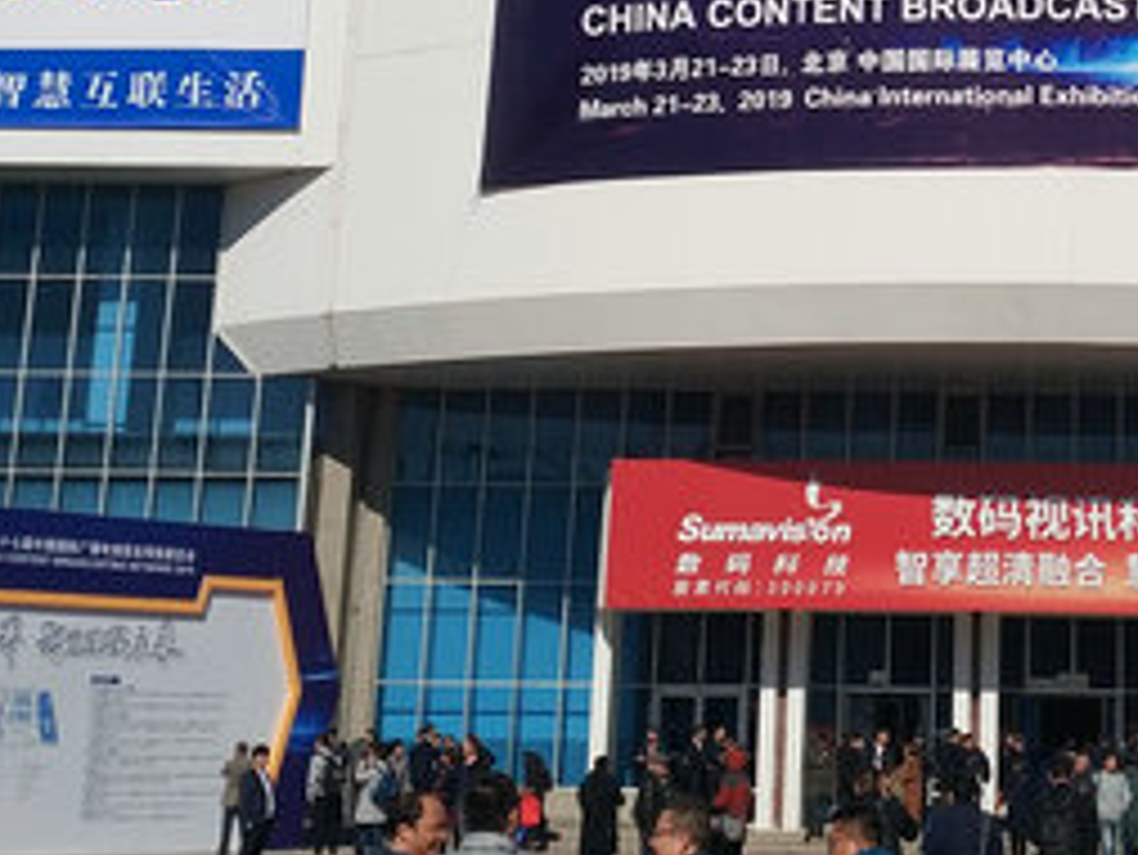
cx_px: 1003
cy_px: -4
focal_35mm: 101
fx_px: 3322
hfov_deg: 19.1
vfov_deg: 14.4
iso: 103
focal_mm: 4.5
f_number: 2
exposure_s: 1/4000
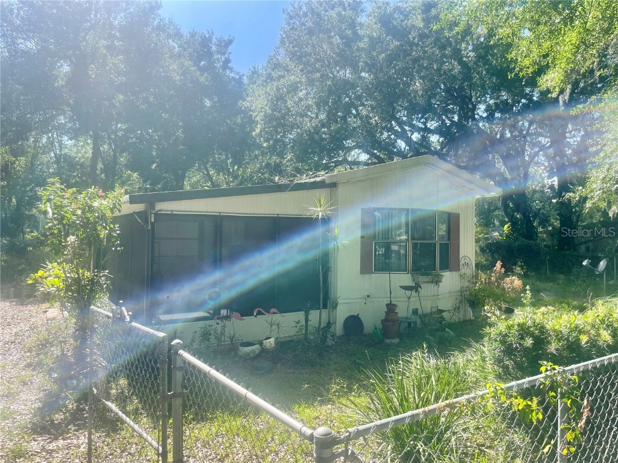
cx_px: 309
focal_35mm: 26
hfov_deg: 67.3
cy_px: 232
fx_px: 464
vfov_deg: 53.1
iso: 32
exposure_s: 1/1062
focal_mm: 4.2
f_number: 1.6
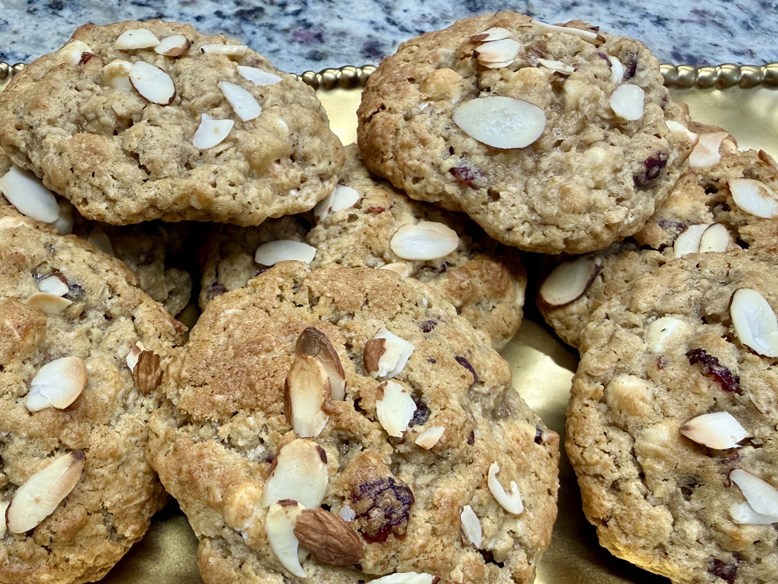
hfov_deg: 55.2
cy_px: 393
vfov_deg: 42.3
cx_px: 349
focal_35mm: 33
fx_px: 742
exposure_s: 1/120
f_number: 2.2
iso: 160
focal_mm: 2.22
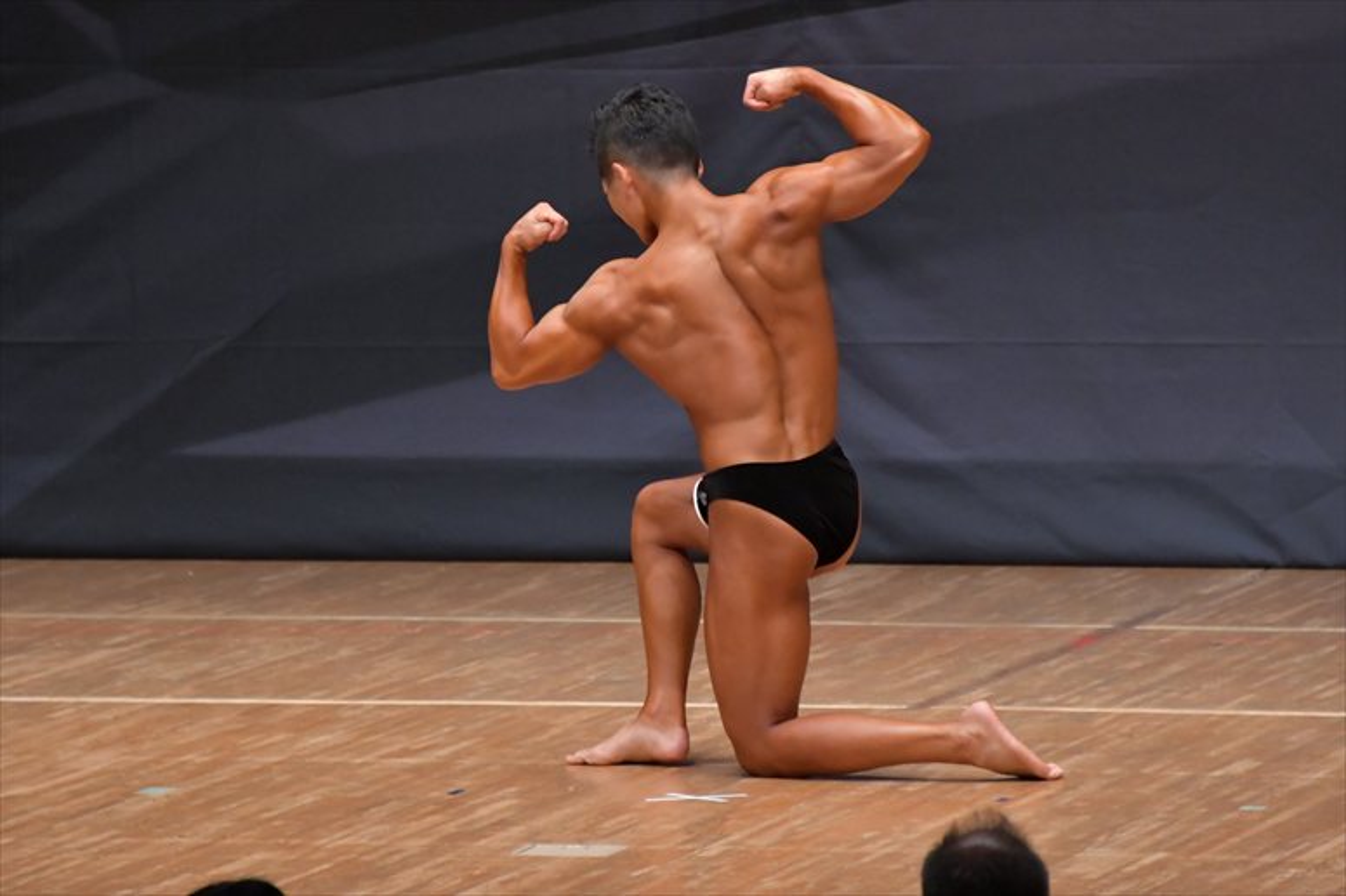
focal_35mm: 375
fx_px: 14014
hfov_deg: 5.5
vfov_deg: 3.7
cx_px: 673
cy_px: 448
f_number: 5.6
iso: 6400
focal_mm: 250
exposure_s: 1/400
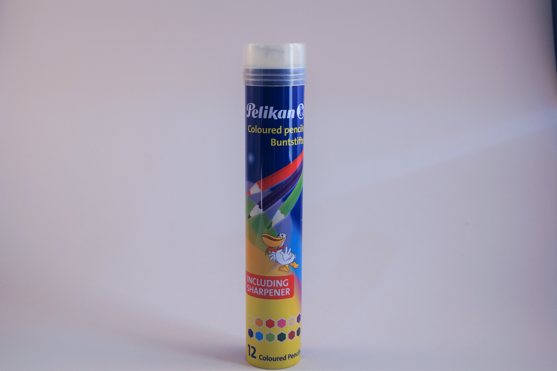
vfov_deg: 29.9
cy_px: 186
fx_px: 696
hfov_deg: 43.6
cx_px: 278
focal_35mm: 45
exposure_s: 1/60
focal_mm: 30
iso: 125
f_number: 4.5
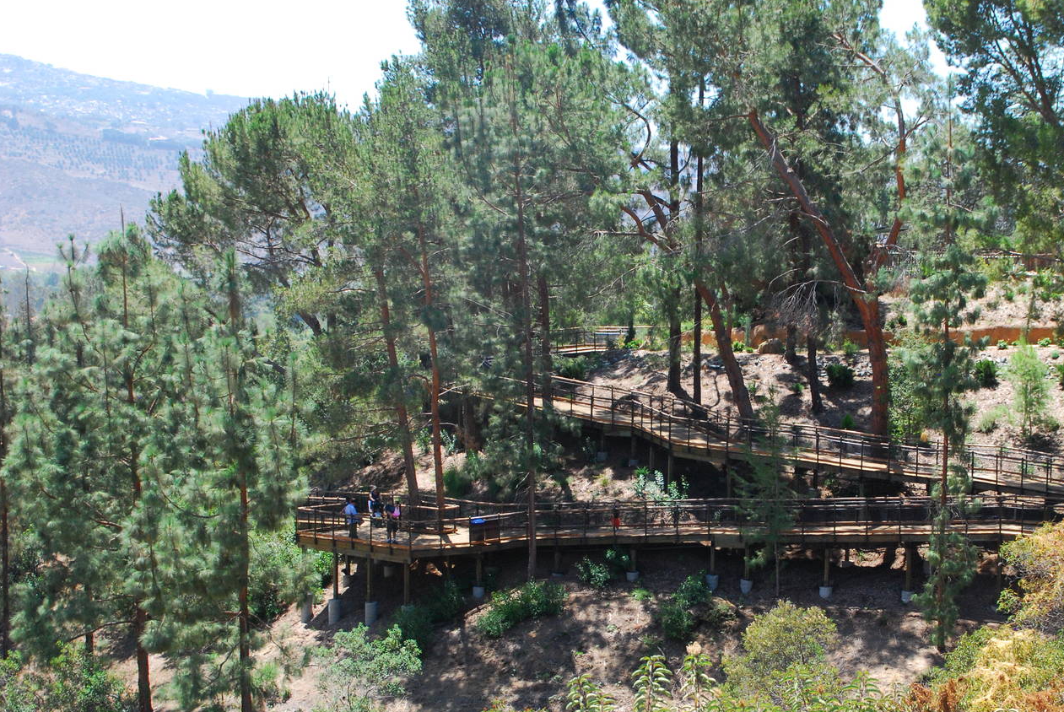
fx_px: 1972
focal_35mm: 67
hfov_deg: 30.1
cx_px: 671
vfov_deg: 20.4
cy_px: 439
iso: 500
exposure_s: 1/320
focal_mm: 35
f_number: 9
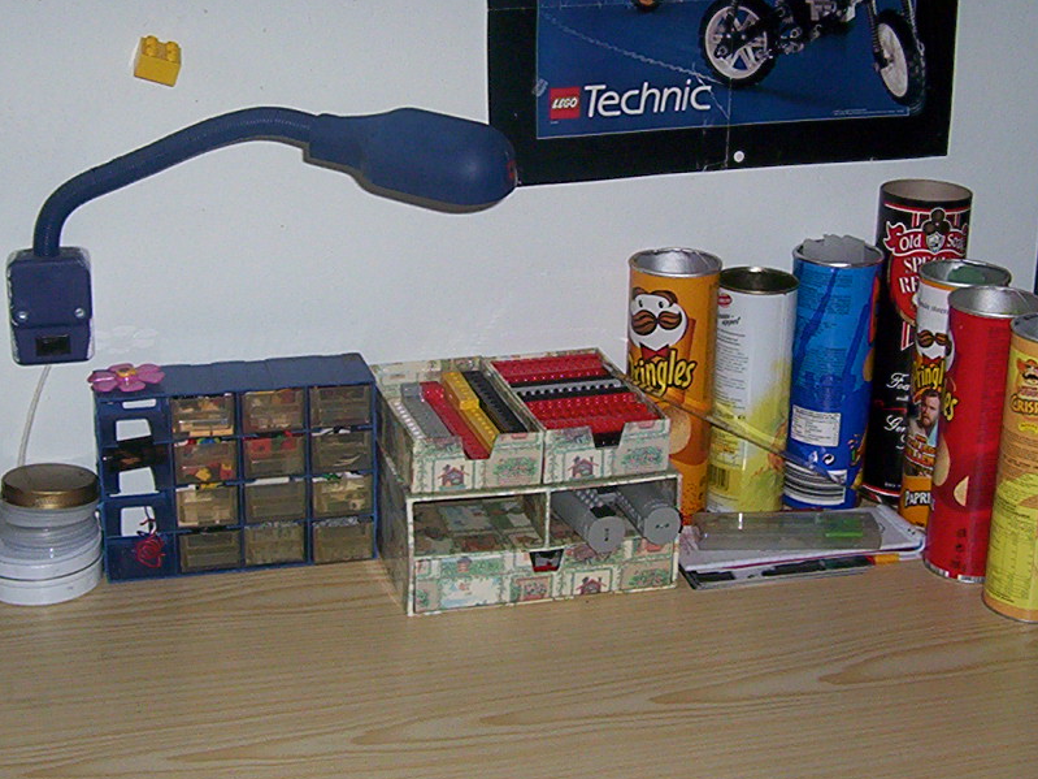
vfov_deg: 25.2
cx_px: 488
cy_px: 350
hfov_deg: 33.2
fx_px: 1739
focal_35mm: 58
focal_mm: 5.26
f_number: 3.84
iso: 140
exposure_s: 1/60
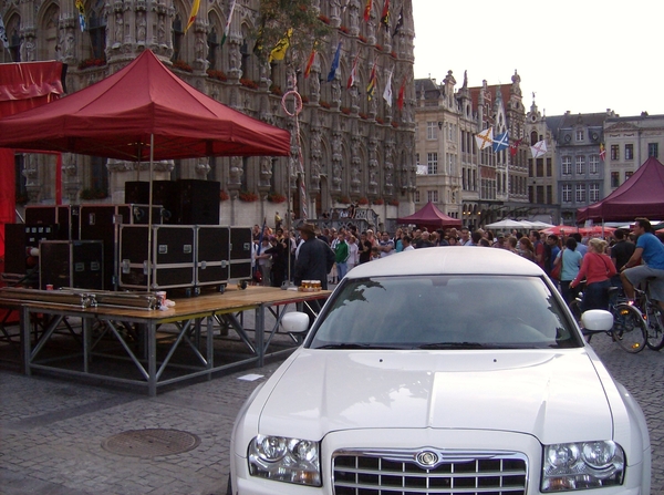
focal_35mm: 36
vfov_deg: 39.5
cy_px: 248
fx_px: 689
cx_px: 332
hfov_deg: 51.5
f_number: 2.8
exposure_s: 1/125
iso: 200
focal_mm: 6
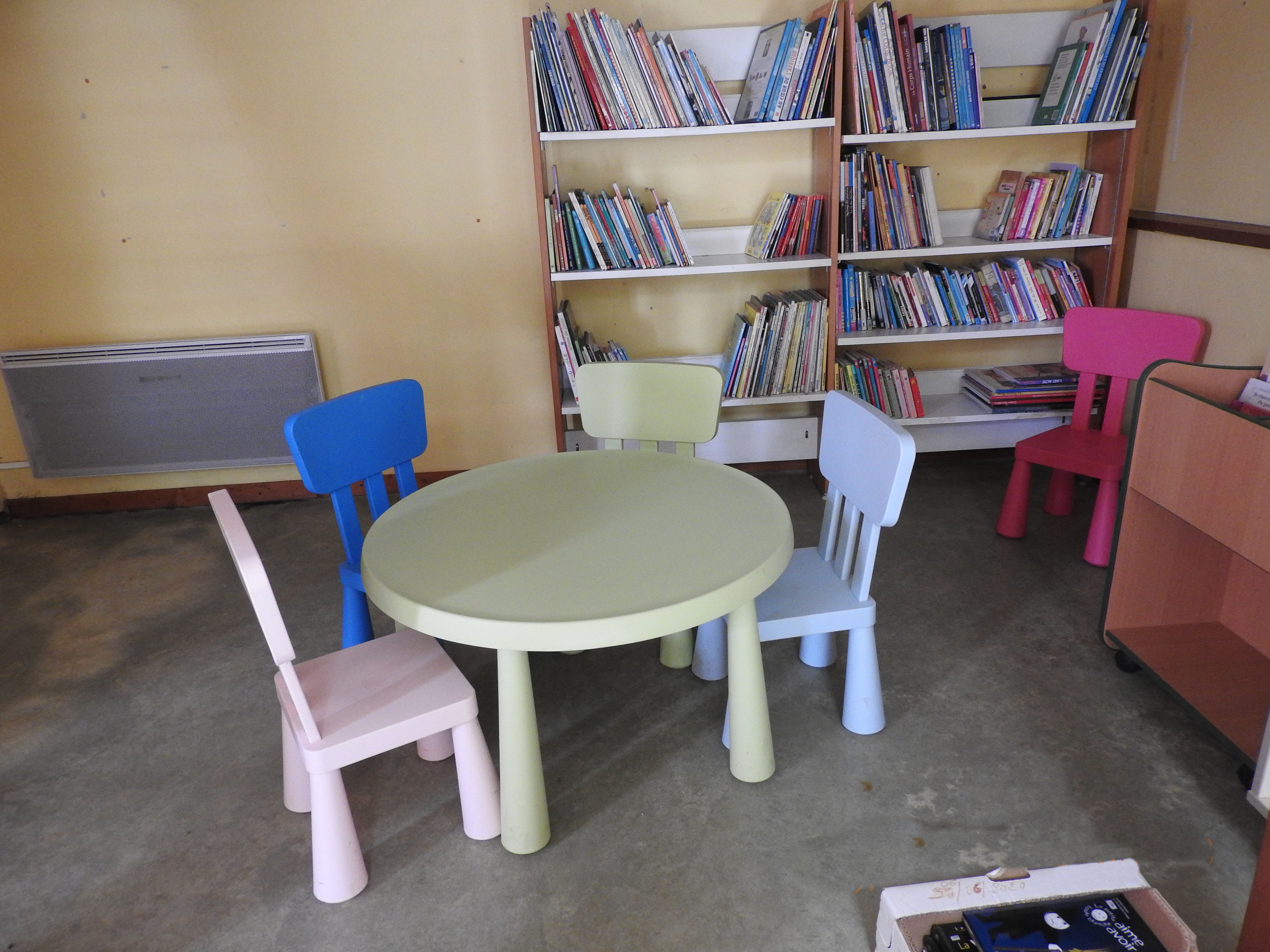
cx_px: 635
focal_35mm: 24
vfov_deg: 56.8
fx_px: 881
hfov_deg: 71.6
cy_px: 476
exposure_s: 1/15
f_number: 3.3
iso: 400
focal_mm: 4.3
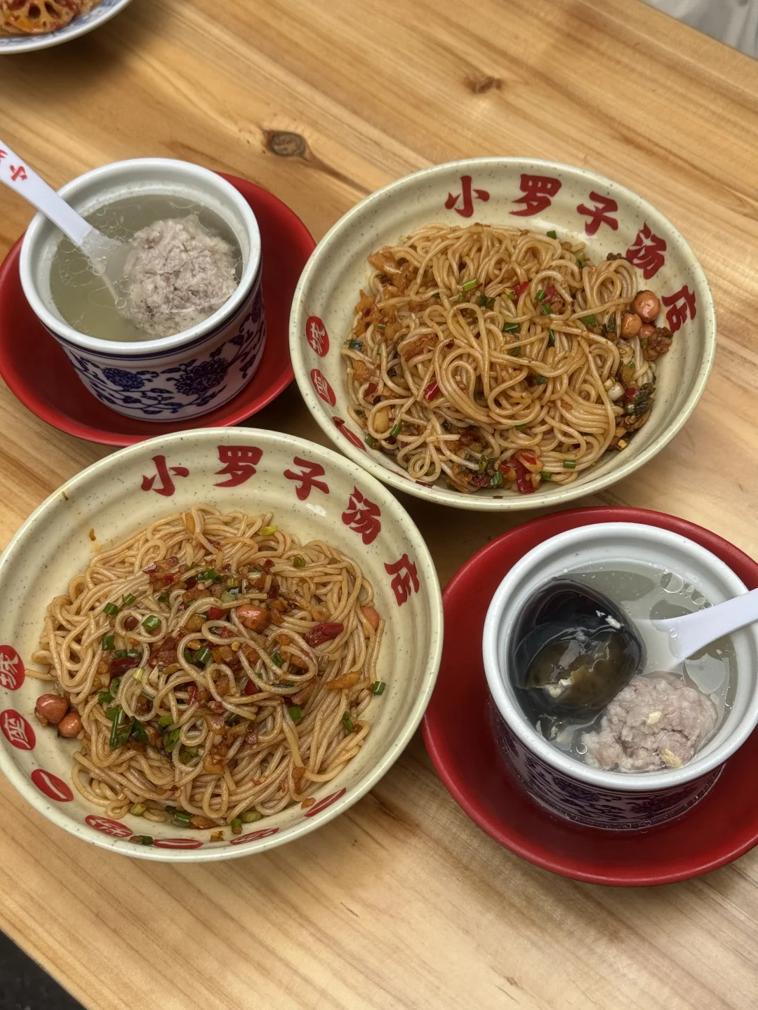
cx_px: 379
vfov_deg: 39.7
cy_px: 505
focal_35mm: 48
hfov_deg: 30.3
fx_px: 1401
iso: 64
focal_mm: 6.76
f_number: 1.78
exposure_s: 1/572
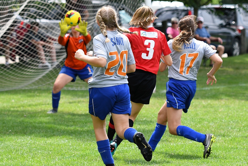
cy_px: 83
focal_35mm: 158
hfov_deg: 13.0
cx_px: 124
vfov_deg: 8.7
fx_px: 1085
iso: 125
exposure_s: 1/1000
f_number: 3.2
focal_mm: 105
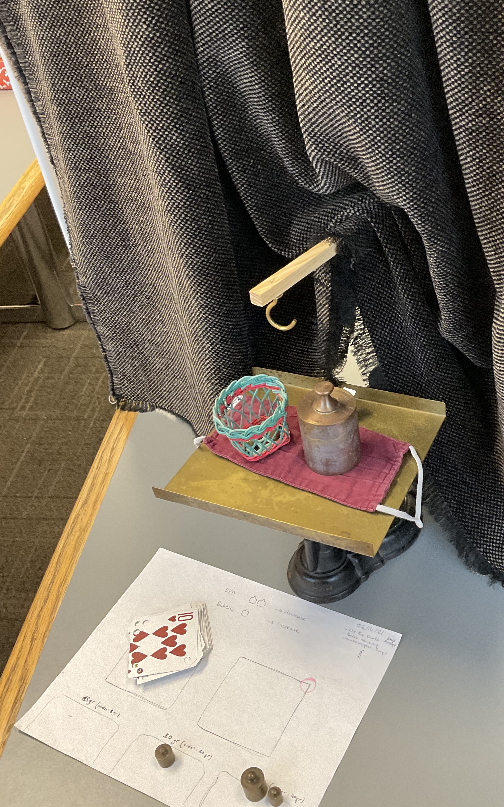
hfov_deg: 31.5
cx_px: 369
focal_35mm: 40
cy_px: 383
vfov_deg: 49.3
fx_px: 879
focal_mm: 3
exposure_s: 1/60
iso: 200
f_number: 1.8
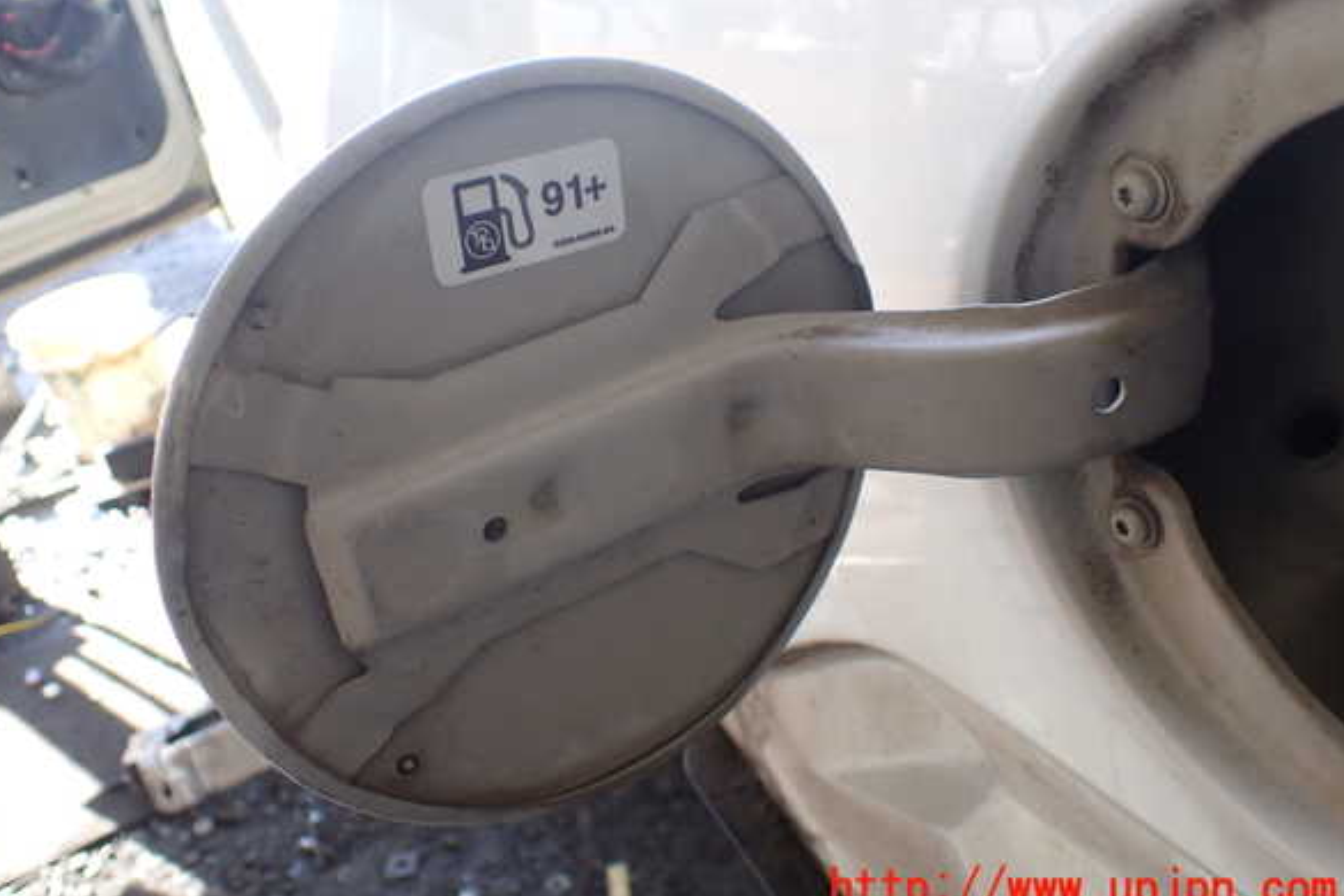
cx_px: 659
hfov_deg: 58.7
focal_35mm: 32
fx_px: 1195
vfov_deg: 41.1
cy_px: 402
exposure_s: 1/125
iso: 200
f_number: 2.3
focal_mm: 5.4
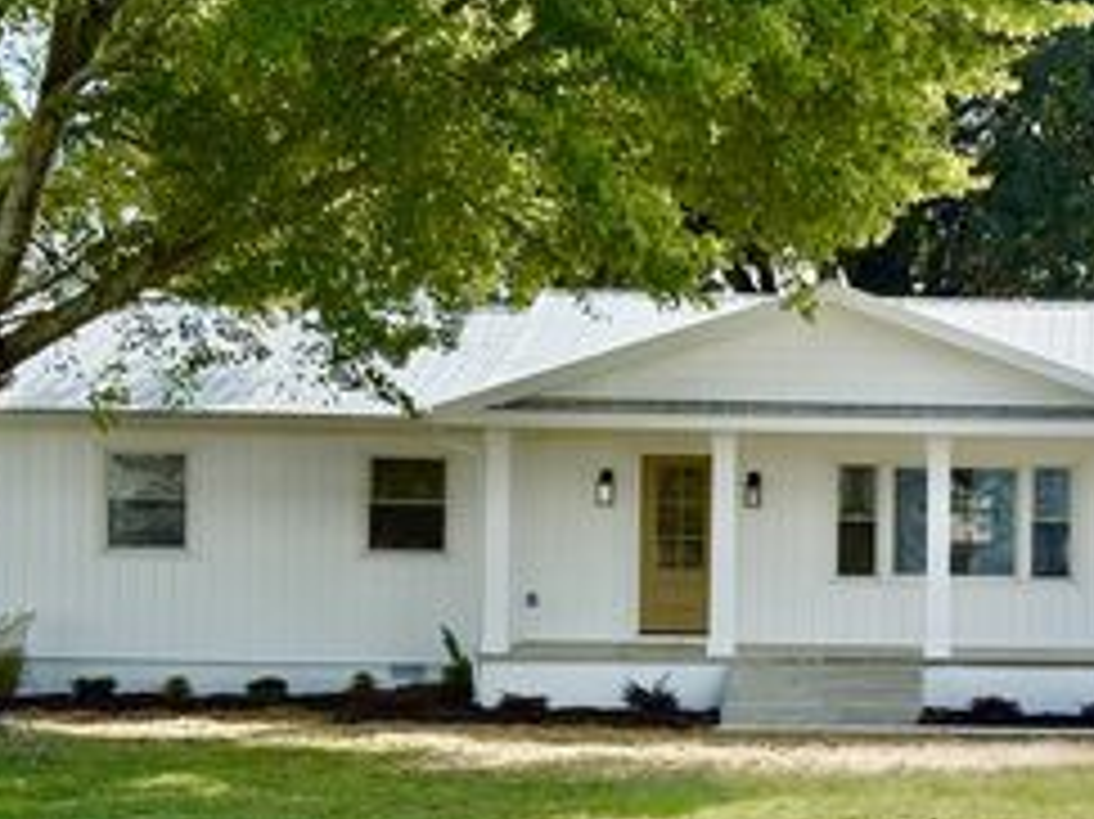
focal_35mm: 107
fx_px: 3380
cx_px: 1089
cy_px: 578
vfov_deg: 13.8
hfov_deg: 17.9
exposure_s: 1/2545
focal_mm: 5.96
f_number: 1.6
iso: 50
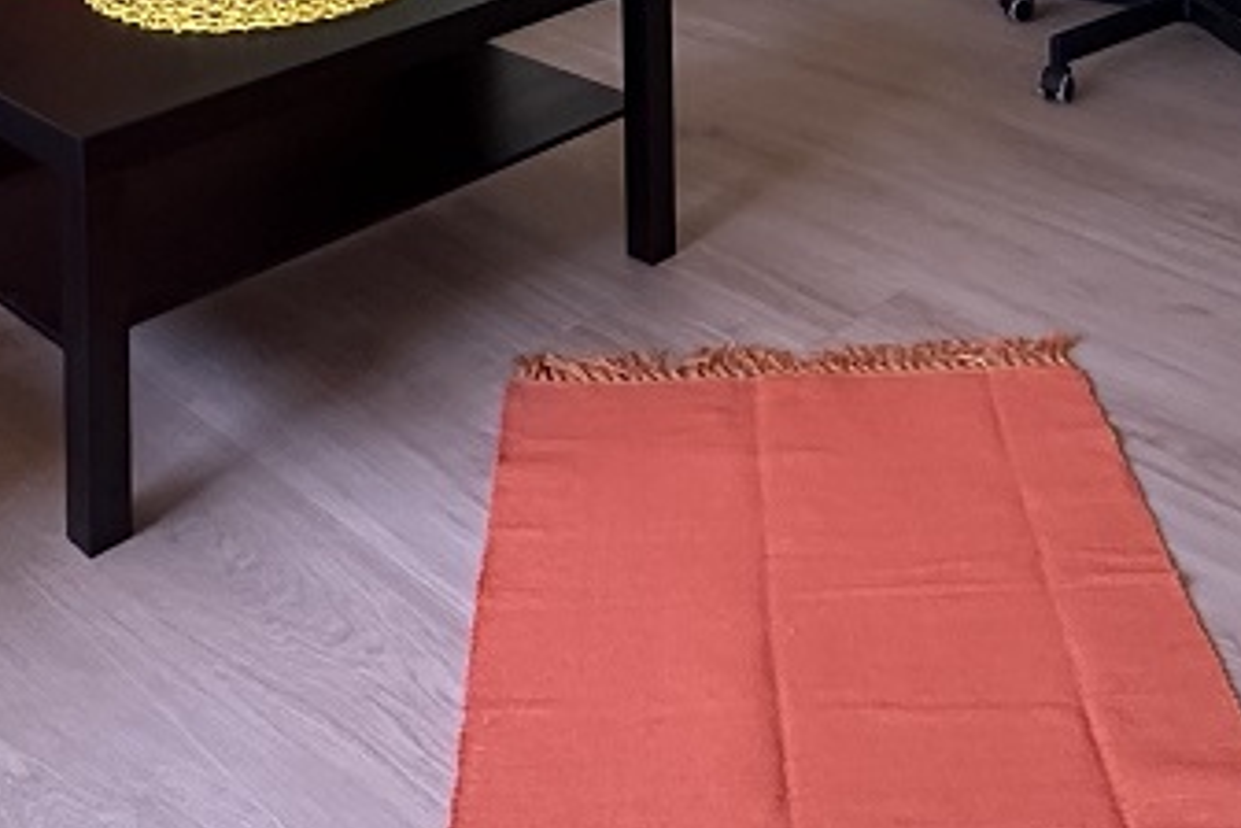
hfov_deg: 38.2
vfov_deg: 20.9
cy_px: -506
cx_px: 646
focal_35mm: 52
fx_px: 1792
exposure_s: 1/60
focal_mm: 2.22
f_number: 2.2
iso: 400
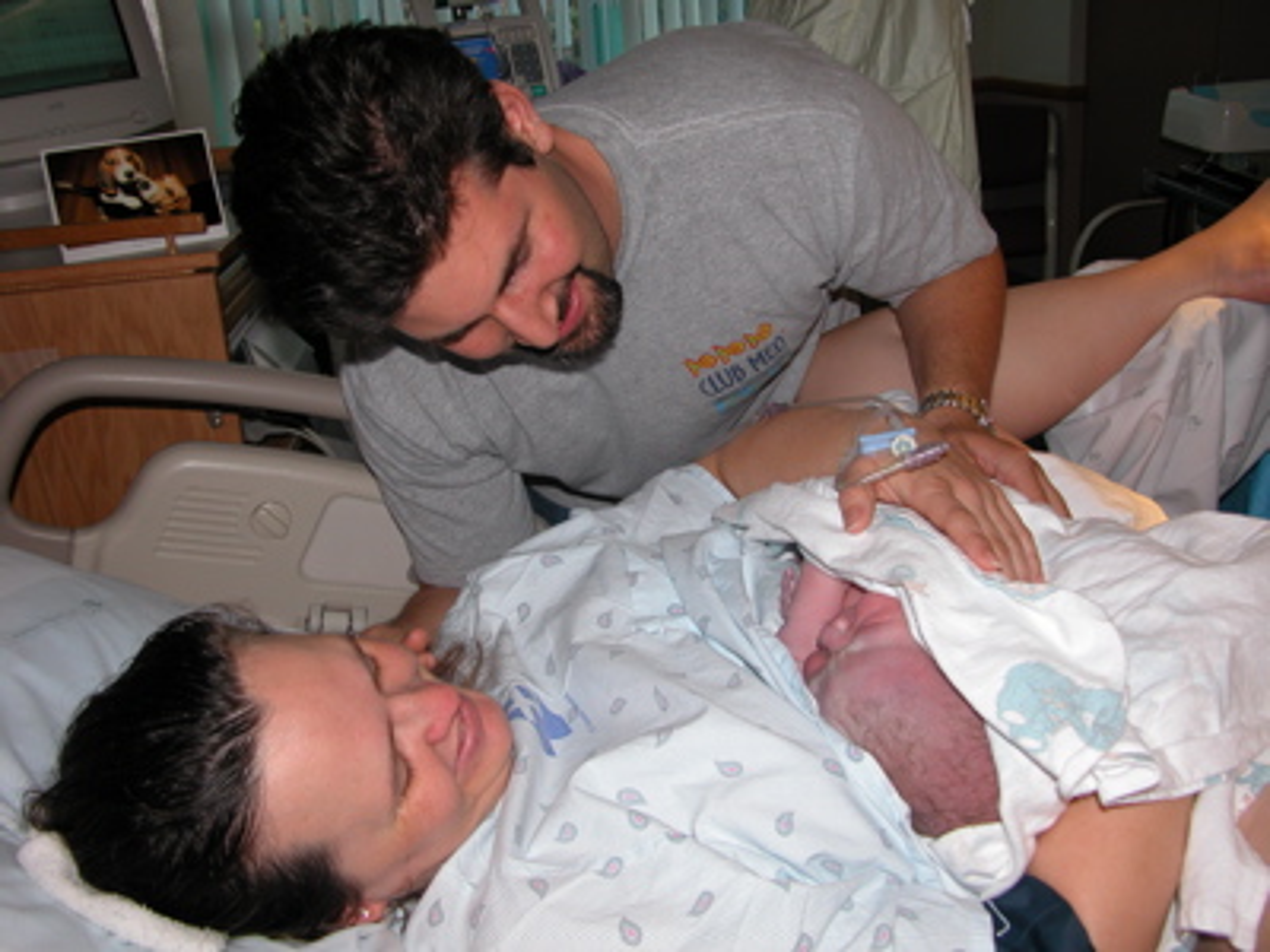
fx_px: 1284
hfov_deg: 52.6
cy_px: 476
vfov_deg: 40.7
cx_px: 635
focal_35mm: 35
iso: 100
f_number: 2.8
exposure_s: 1/60
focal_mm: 8.9
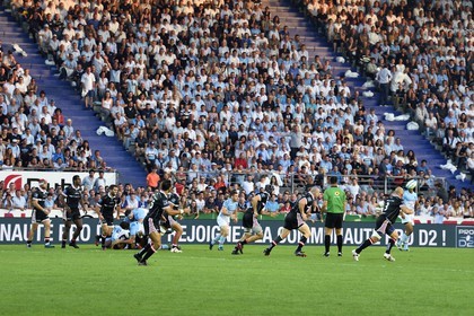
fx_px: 2633
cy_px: 158
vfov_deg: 6.9
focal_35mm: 200
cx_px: 237
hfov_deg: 10.3
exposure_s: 1/250
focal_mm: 200
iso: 800
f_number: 5.6
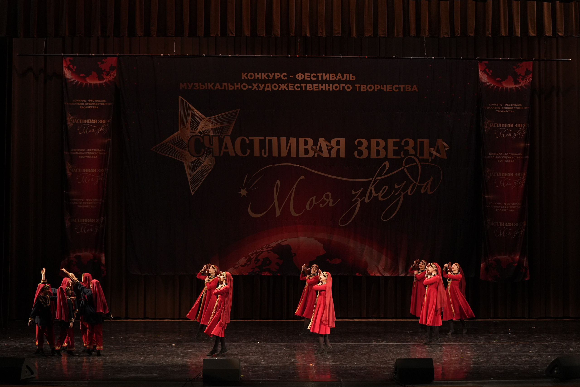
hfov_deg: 28.8
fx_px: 1128
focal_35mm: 70
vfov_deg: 19.5
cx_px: 290
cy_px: 194
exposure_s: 1/400
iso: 2000
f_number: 2.8
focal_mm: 70
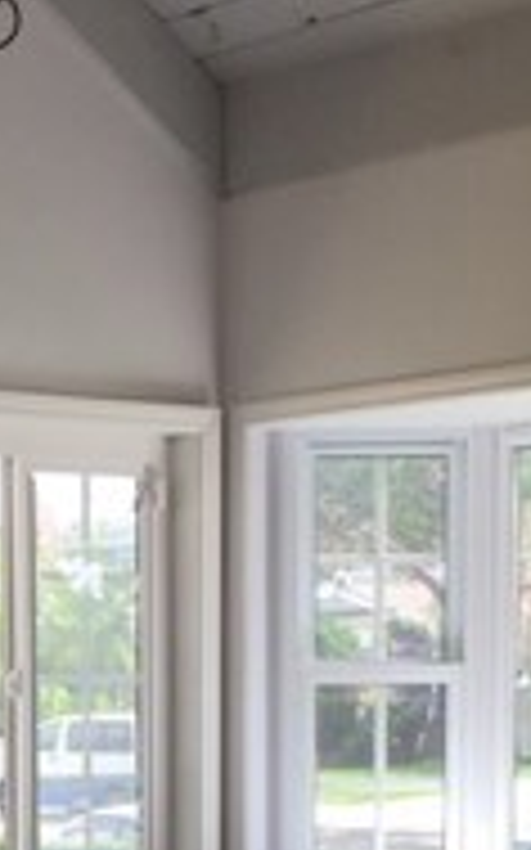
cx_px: 108
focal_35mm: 104
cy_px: 994
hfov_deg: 12.5
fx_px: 2410
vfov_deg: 19.0
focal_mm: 4.15
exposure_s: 1/149
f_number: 2.2
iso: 32
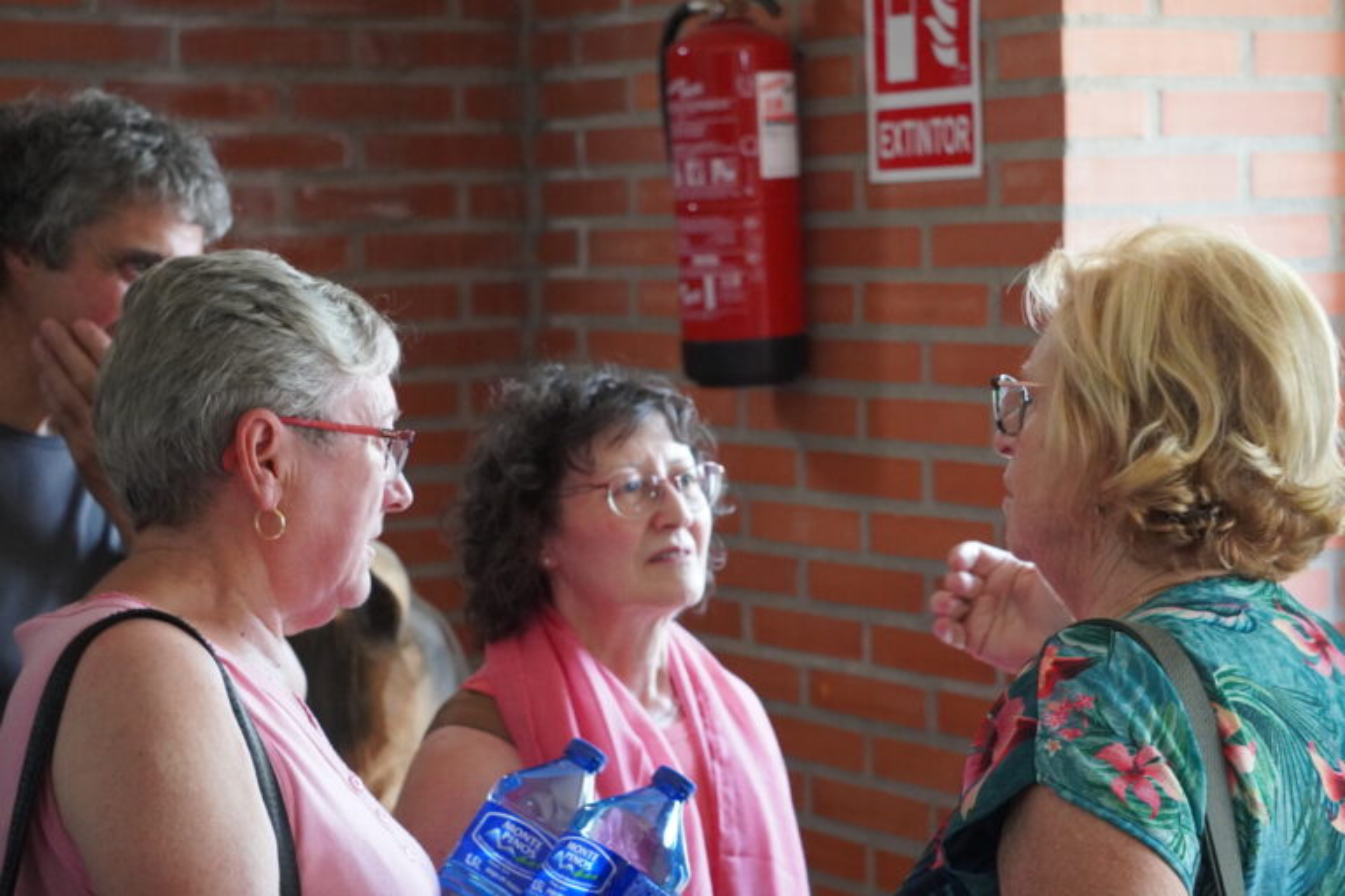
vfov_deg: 16.6
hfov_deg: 24.6
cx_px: 672
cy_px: 448
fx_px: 3082
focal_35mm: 82
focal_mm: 55
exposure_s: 1/160
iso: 5000
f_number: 4.5
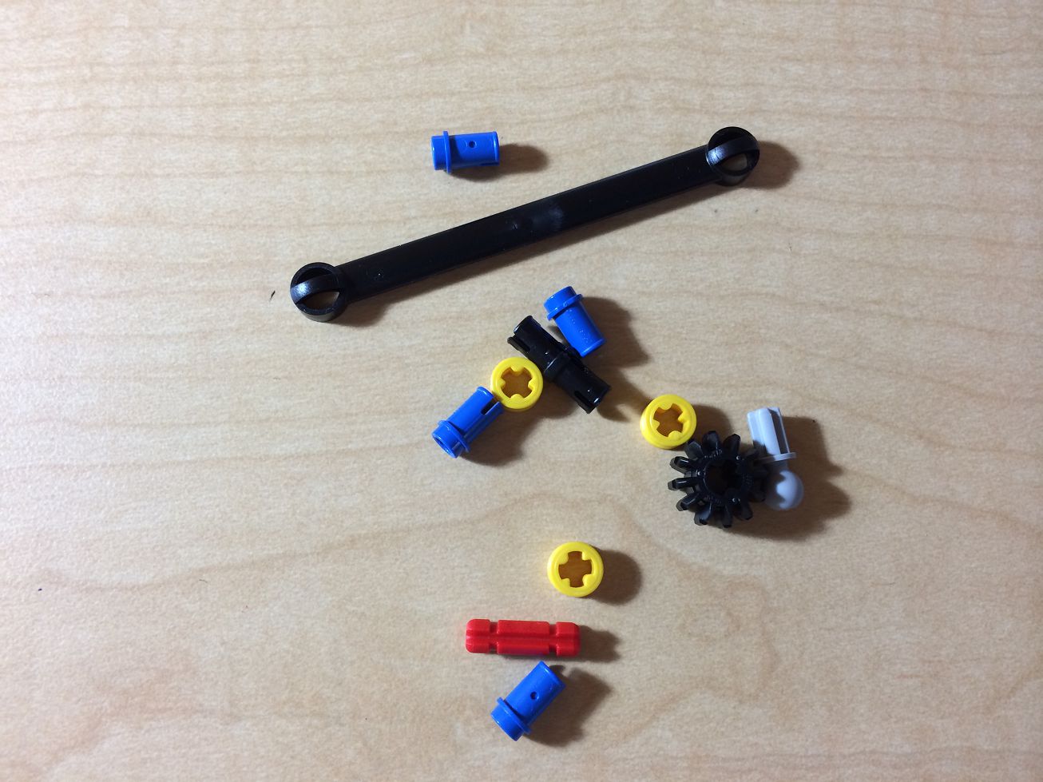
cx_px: 522
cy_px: 391
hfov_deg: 60.0
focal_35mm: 30
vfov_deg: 46.8
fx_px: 904
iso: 80
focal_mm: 4.12
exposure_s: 1/30
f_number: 2.2
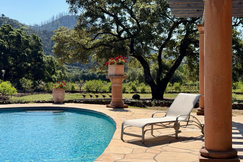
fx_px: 412
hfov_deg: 32.8
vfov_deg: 22.2
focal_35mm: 61
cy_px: 75
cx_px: 146
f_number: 1.78
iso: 64
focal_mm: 6.76
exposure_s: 1/5208
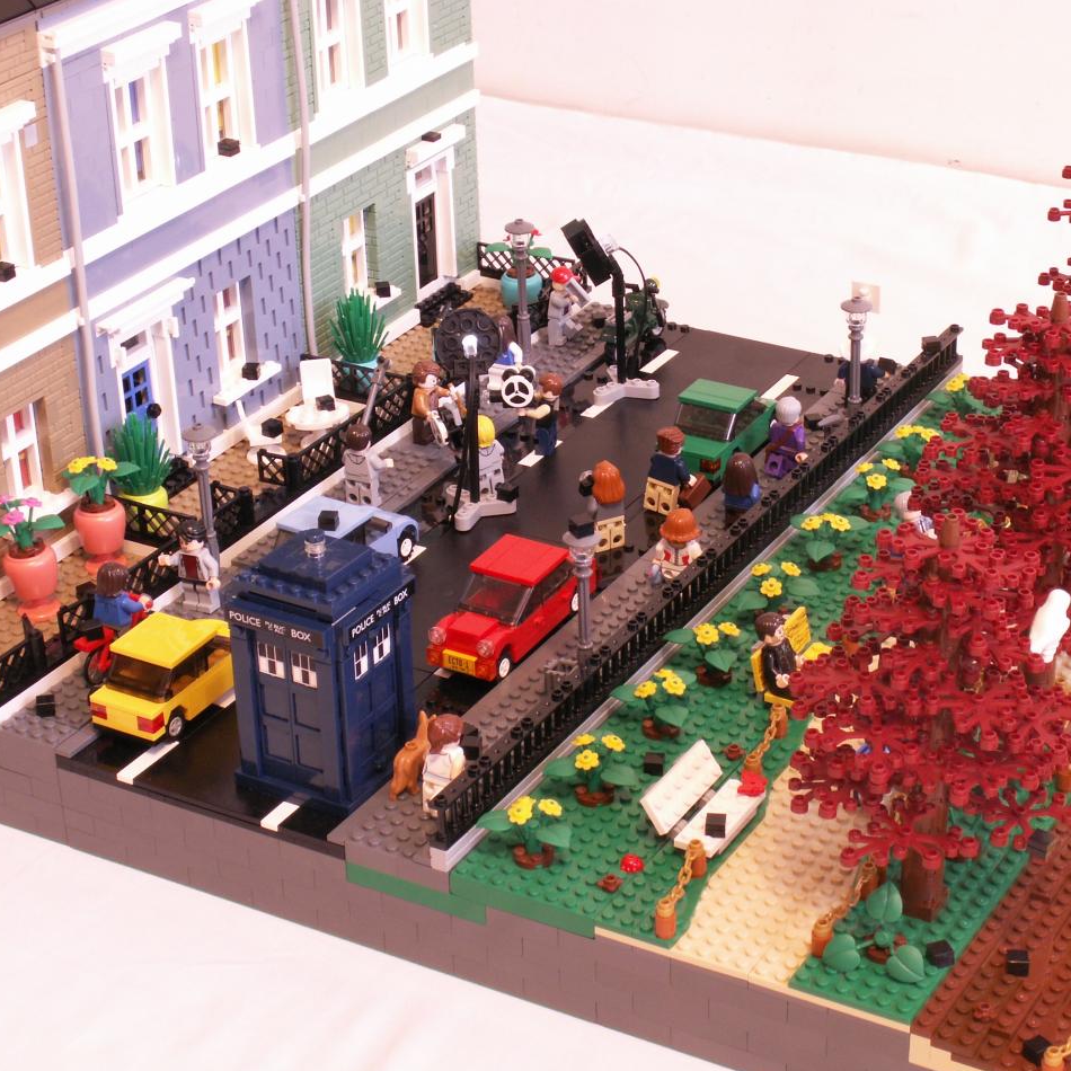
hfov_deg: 23.0
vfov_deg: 23.1
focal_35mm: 75
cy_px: 540
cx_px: 638
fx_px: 2625
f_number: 6.3
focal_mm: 10.47
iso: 64
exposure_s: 1.6
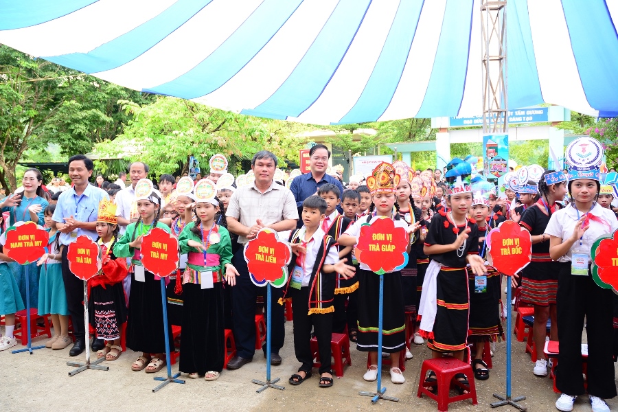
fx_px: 618
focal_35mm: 36
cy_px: 206
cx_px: 309
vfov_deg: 36.9
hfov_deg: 53.1
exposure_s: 1/100
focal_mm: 24
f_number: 5
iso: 400
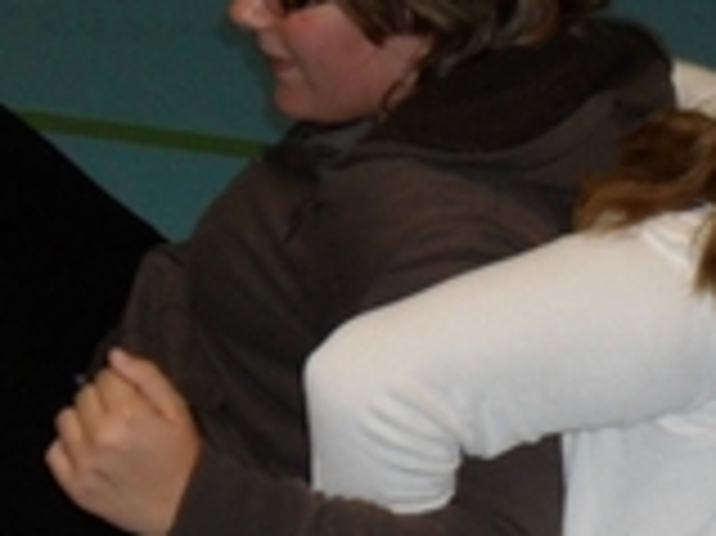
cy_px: 261
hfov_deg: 14.9
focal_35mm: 132
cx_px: 450
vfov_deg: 11.2
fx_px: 2728
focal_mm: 6.3
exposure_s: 1/45
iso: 200
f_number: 3.2
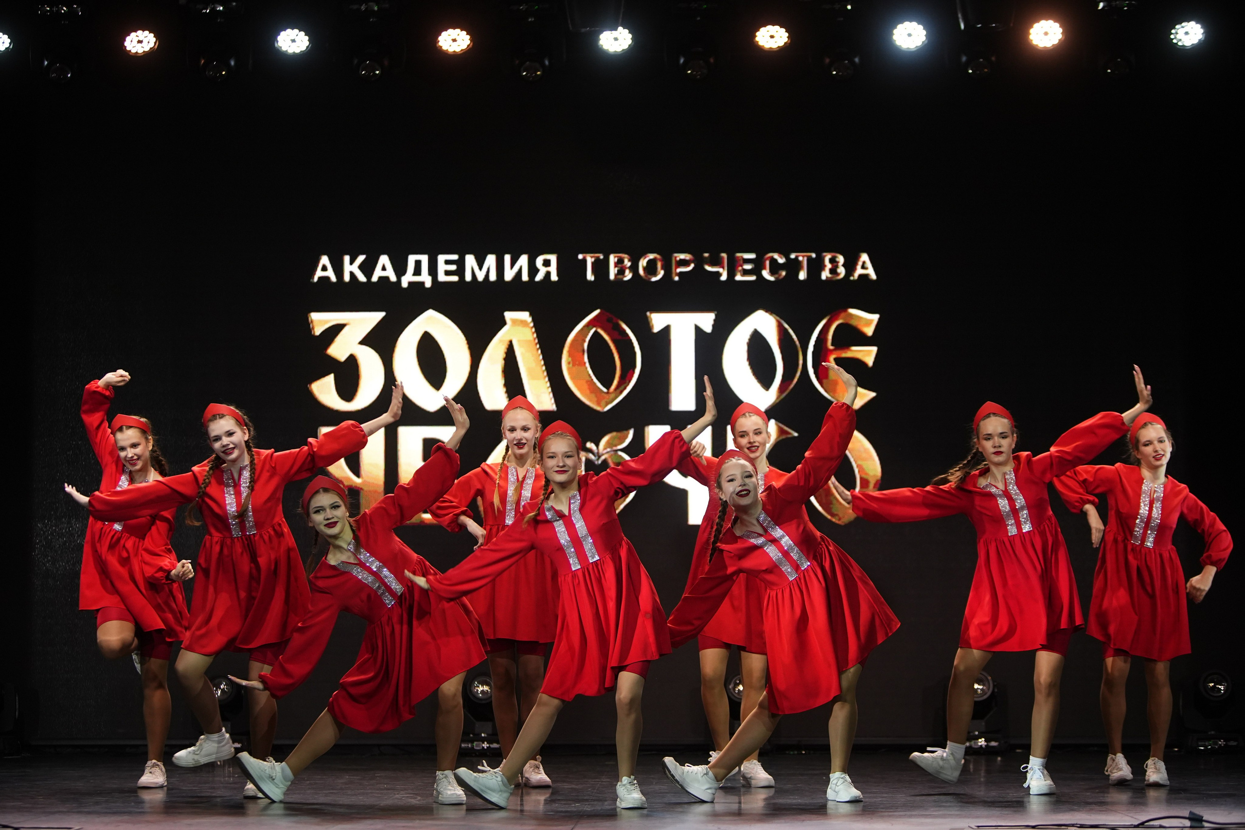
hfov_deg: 22.6
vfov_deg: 15.2
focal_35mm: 90
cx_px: 622
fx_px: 3112
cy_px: 415
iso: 1600
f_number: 2.8
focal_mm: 90
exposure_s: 1/400
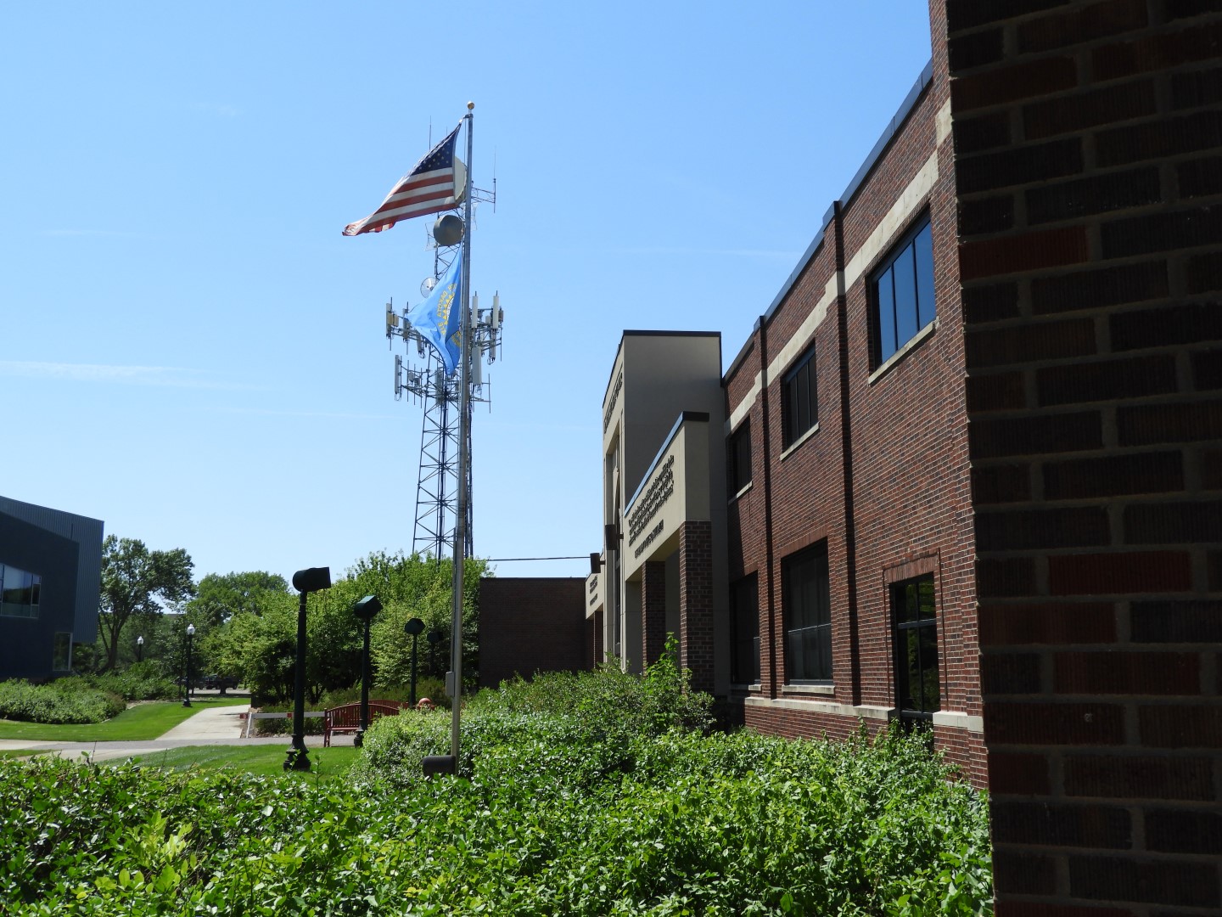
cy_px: 458
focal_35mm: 35
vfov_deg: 40.7
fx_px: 1236
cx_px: 611
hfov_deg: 52.6
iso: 100
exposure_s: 1/1000
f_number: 3.8
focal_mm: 6.3
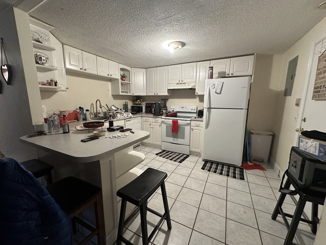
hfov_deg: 102.1
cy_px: 122
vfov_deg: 85.7
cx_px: 163
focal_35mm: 14
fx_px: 132
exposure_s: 1/60
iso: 400
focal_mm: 2.22
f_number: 2.2
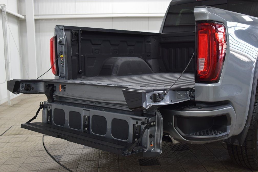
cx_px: 131
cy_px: 86
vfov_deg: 31.2
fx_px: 308
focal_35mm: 43
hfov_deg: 45.4
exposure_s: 1/15
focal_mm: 28
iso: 500
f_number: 6.3
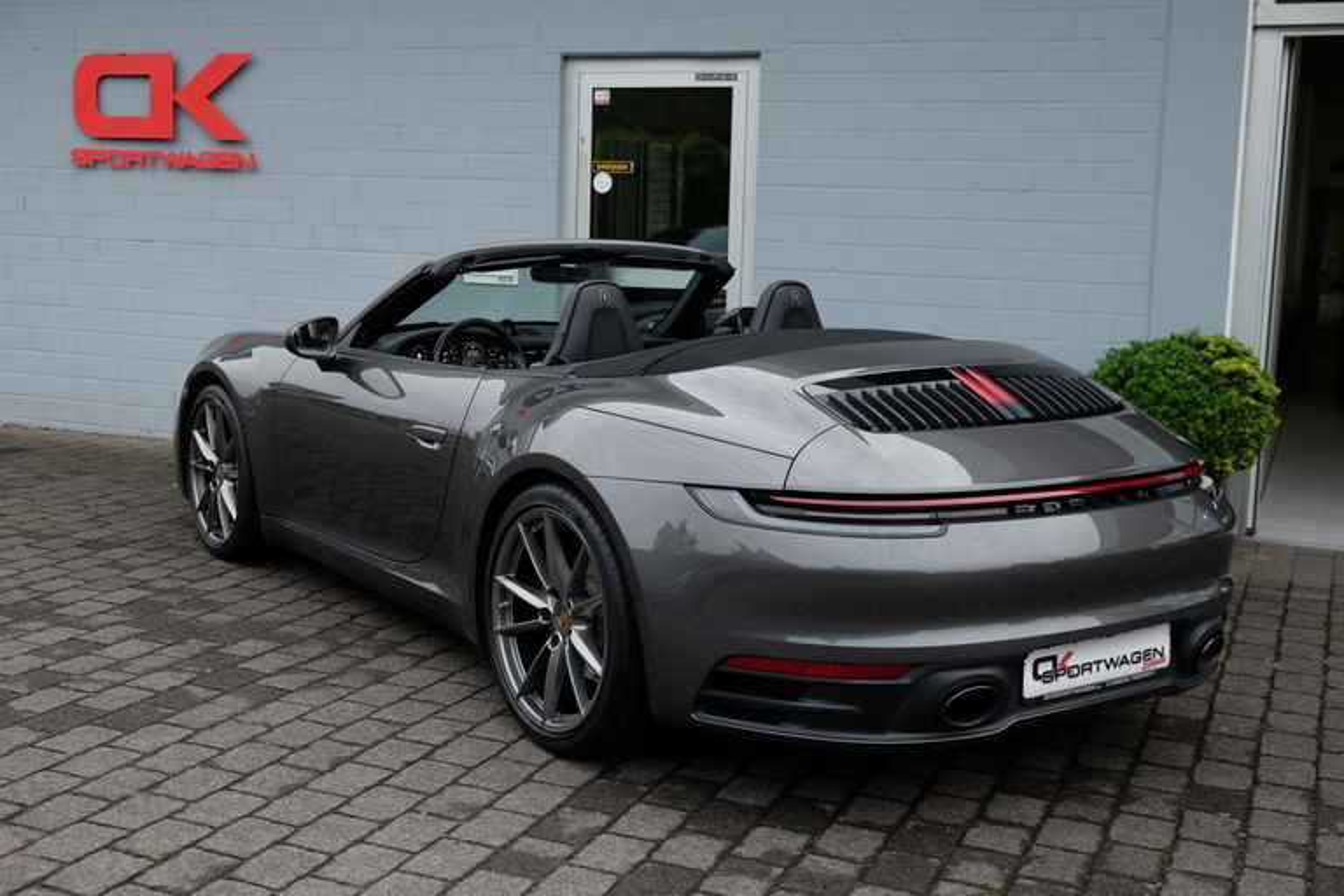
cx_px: 672
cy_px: 448
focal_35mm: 43
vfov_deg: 31.2
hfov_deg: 45.4
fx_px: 1605
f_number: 4
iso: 200
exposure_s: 1/100
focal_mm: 28.9
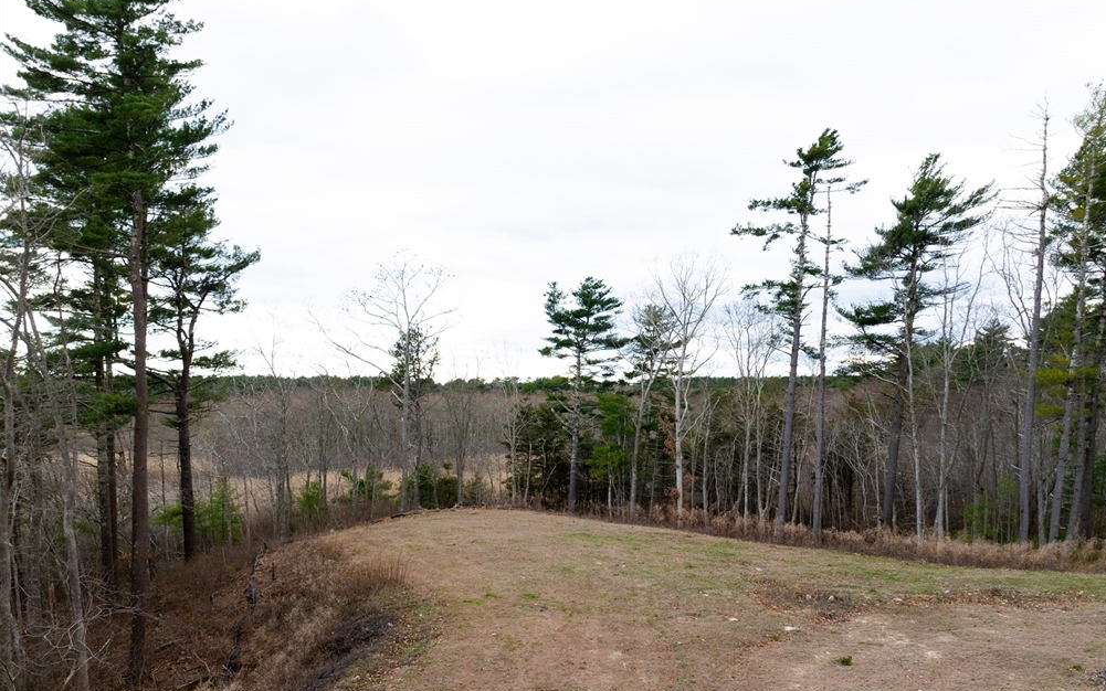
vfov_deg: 47.4
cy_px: 411
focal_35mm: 26
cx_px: 565
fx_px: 784
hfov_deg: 70.4
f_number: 2.8
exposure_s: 1/800
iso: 370
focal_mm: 12.29
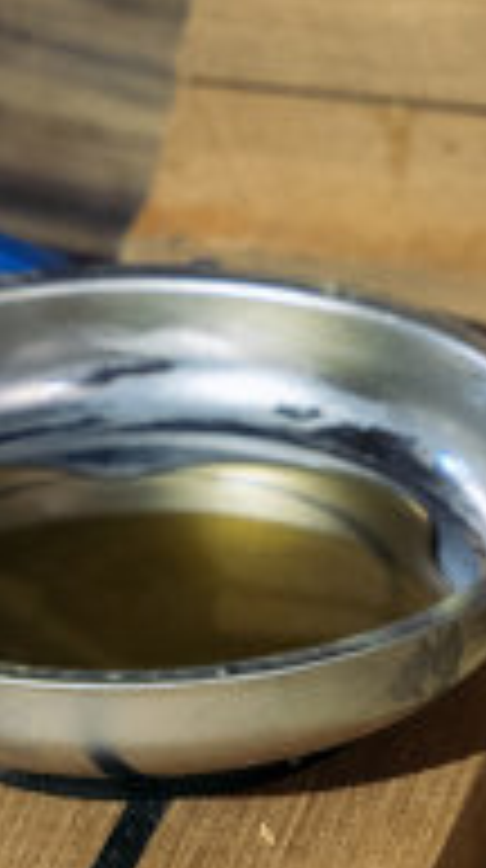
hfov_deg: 3.4
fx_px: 8027
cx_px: 878
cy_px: 207
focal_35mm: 349
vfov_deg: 6.2
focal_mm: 70
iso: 1000
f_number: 2.8
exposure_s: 1/125
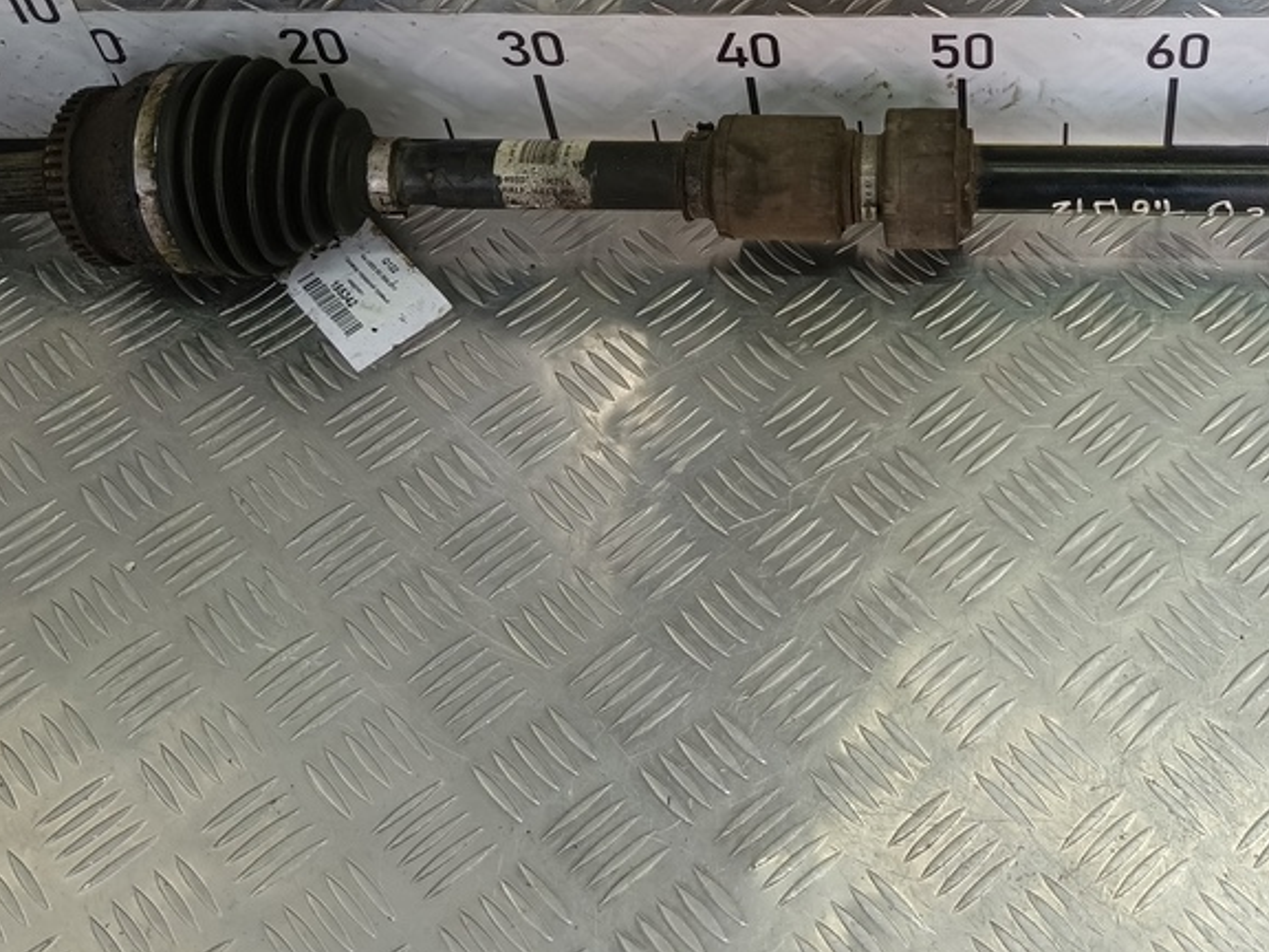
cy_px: 137
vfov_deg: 29.3
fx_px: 1760
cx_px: 976
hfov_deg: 38.5
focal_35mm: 48
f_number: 1.6
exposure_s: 1/50
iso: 86
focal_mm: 4.11
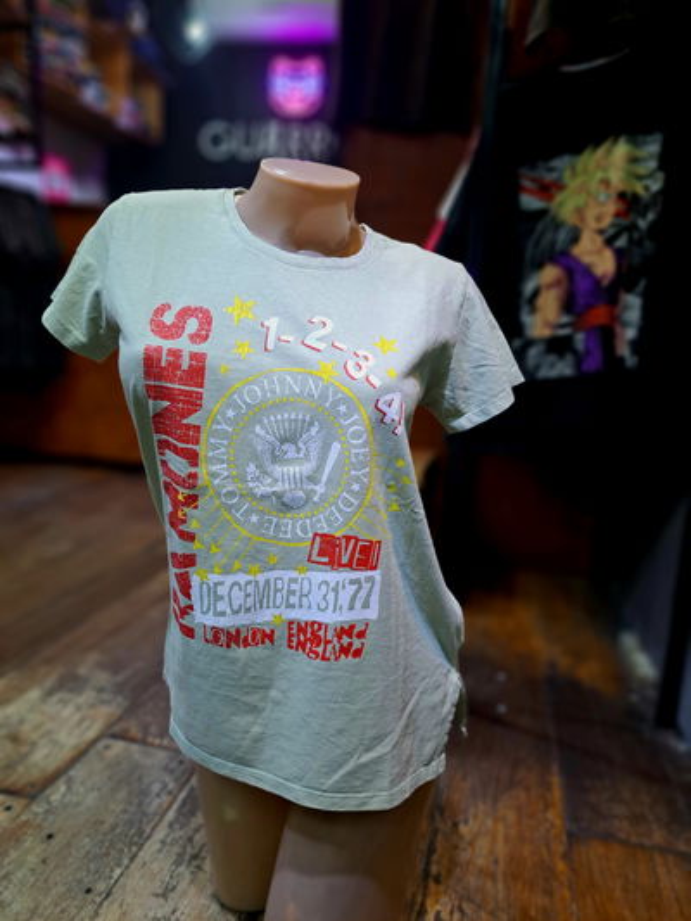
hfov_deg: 56.8
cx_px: 346
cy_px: 460
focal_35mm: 24
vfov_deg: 71.6
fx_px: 639
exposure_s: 1/50
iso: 64
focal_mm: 5.23
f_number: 1.8
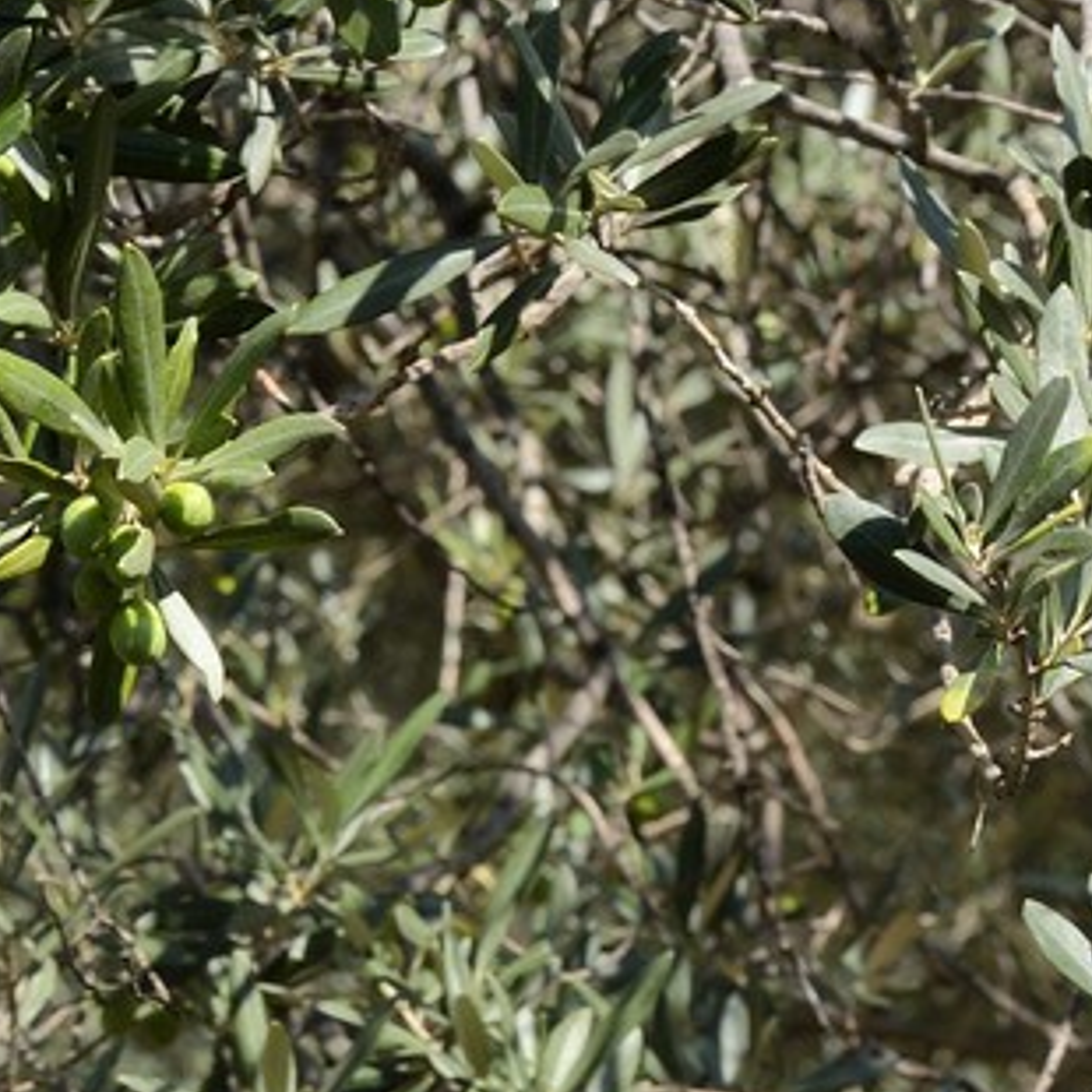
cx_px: -229
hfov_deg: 7.9
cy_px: 2487
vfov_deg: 7.5
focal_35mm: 219
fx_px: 7816
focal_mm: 50
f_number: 8
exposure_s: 1/200
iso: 200
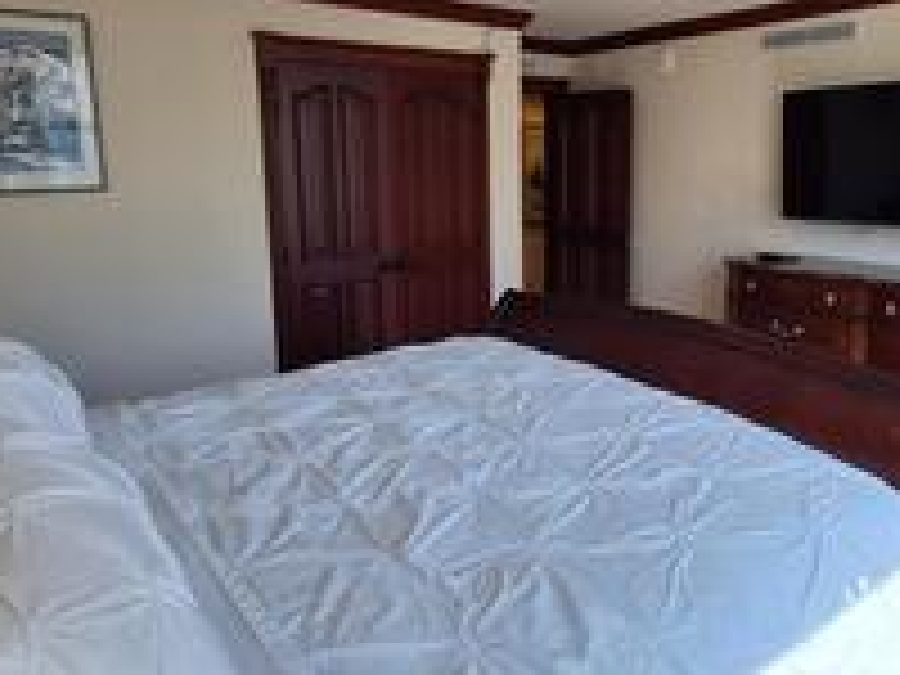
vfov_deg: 52.7
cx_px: 518
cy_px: 274
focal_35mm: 26
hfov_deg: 66.9
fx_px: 676
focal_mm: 1.74
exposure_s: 1/209
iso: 40
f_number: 2.2
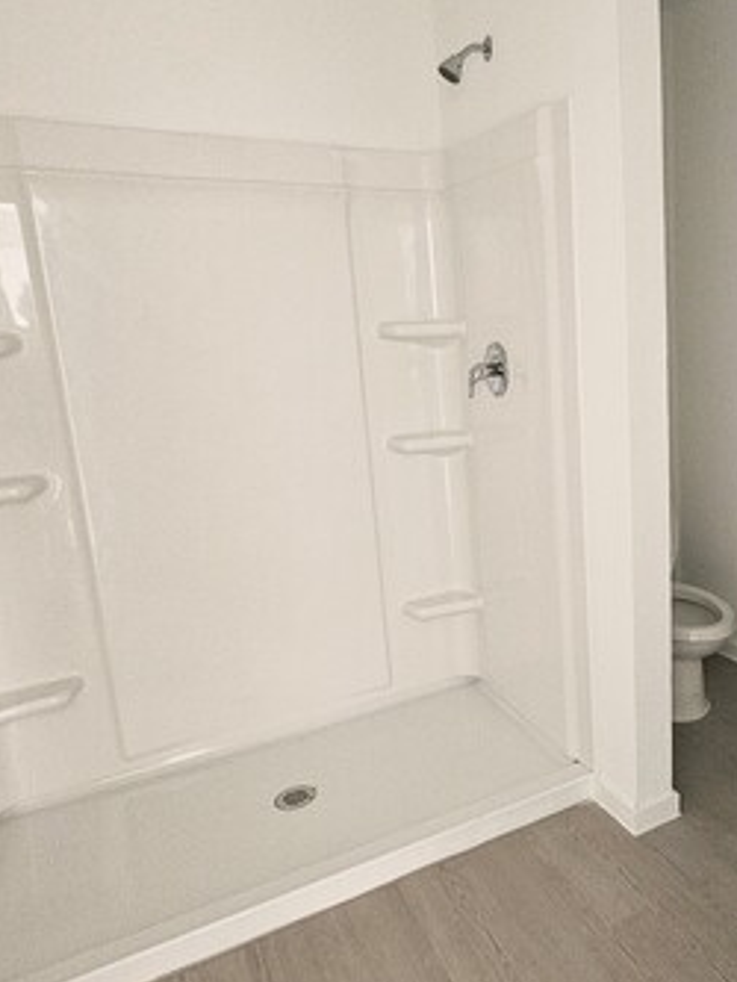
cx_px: 587
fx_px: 709
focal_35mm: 25
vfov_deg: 69.4
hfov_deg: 51.6
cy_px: 487
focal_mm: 2.2
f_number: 2.2
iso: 640
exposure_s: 1/100
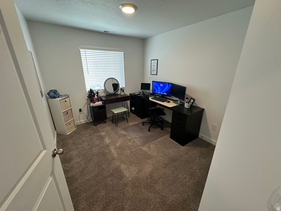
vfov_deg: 85.7
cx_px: 140
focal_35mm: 14
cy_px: 106
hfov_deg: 102.1
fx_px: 114
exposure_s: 1/120
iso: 320
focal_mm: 2.22
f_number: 2.2
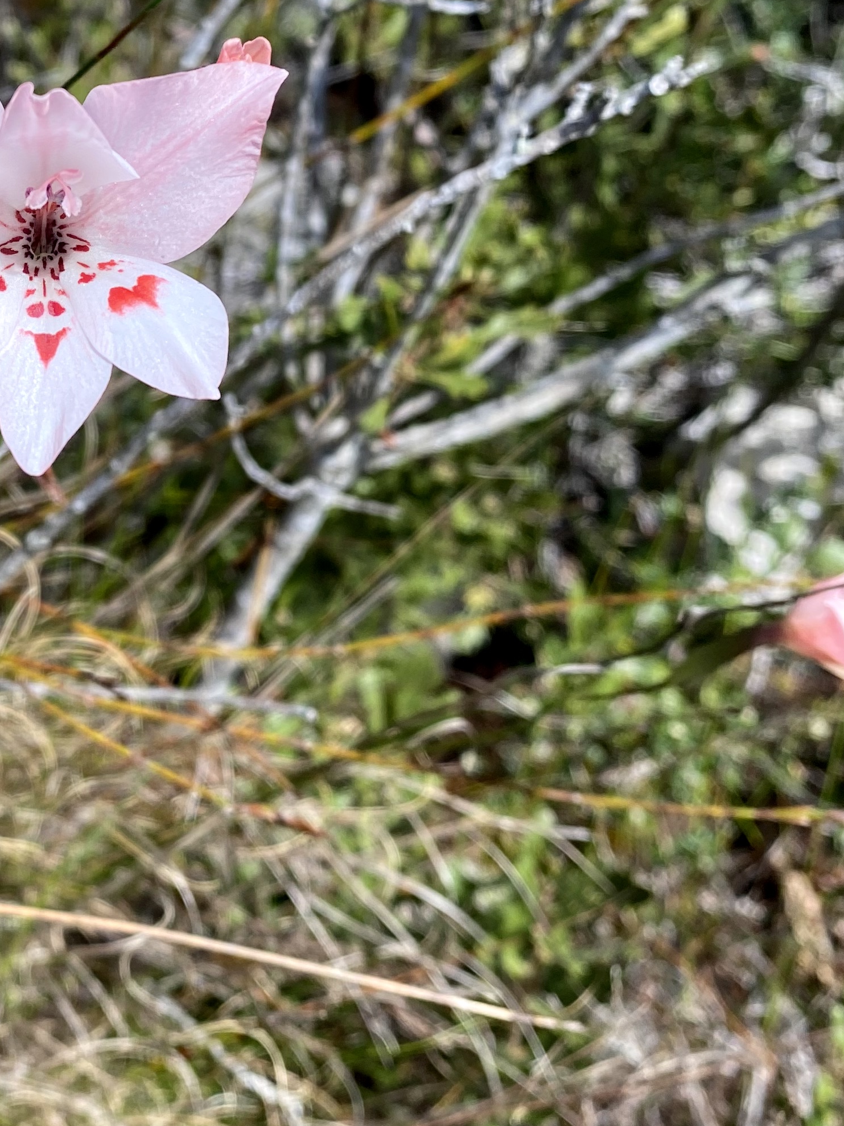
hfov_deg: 26.4
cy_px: 316
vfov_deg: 35.6
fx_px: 1723
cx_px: 59
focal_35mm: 53
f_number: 1.8
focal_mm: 4.25
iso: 32
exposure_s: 1/772
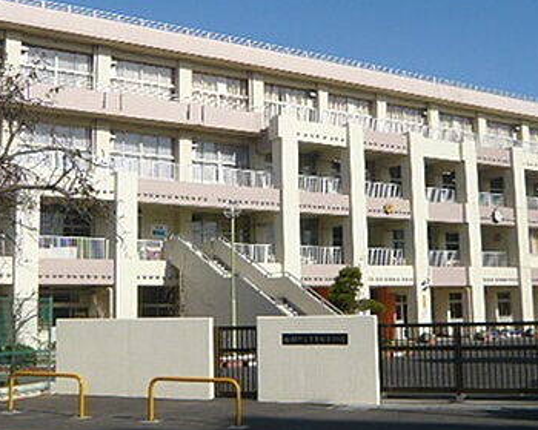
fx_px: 796
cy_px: 167
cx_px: 252
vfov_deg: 30.2
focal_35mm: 50
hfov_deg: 37.3
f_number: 8
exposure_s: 1/250
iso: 100
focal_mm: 4.6
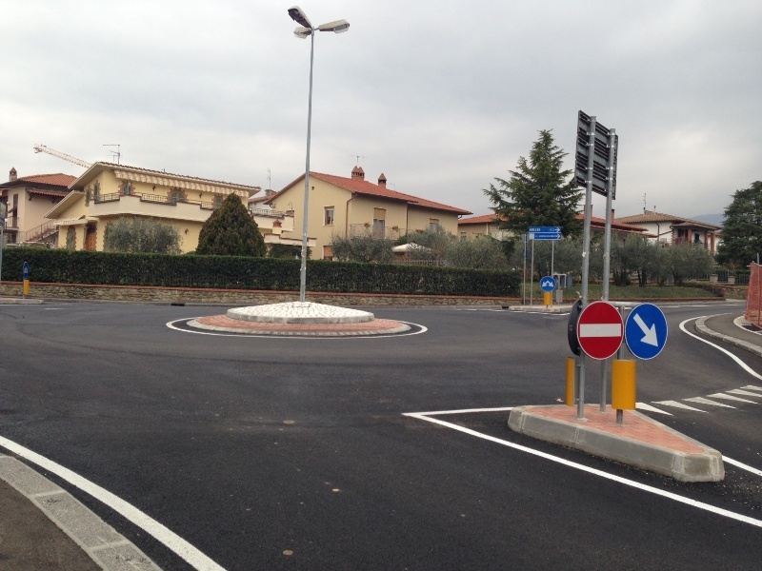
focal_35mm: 33
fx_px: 726
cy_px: 286
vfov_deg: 42.9
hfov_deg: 55.4
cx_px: 381
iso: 50
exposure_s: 1/232
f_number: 2.4
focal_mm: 4.12
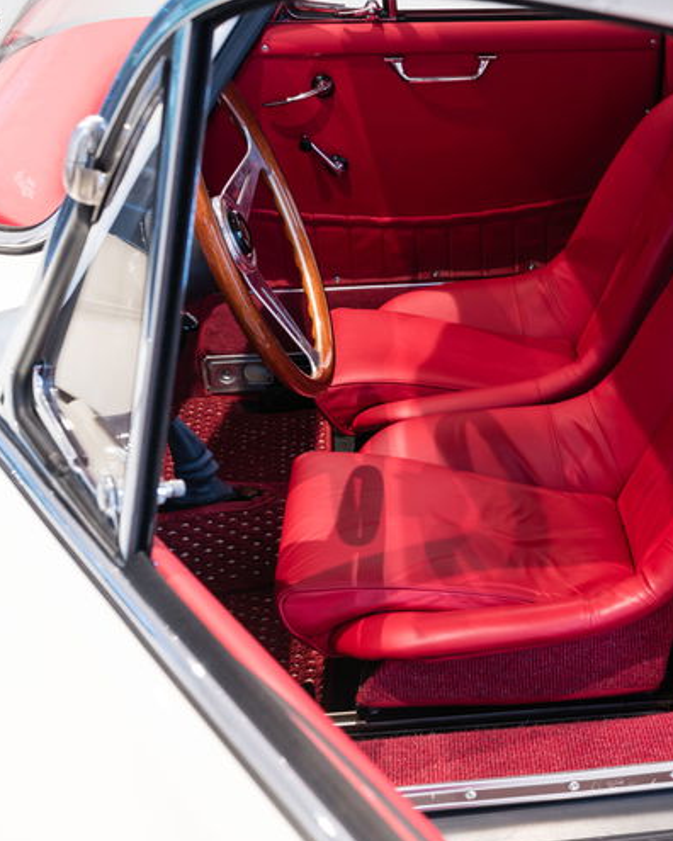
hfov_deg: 28.9
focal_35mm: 51
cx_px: 561
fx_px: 1270
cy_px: 416
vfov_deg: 36.7
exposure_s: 6
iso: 100
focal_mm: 35
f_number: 10
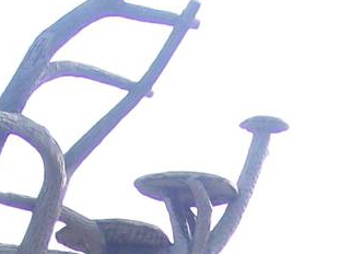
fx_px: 1820
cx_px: 293
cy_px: 627
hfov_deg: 10.6
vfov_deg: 7.4
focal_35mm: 186
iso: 80
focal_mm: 6
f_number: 2.7
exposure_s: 1/198
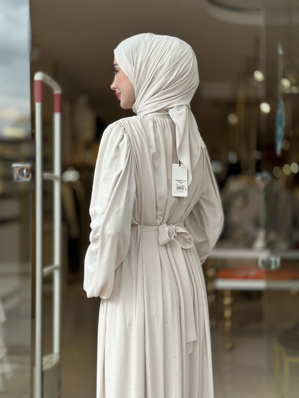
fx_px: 553
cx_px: 150
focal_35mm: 48
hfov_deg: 30.3
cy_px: 199
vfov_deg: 39.7
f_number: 1.78
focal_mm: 6.86
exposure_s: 1/1009
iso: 80
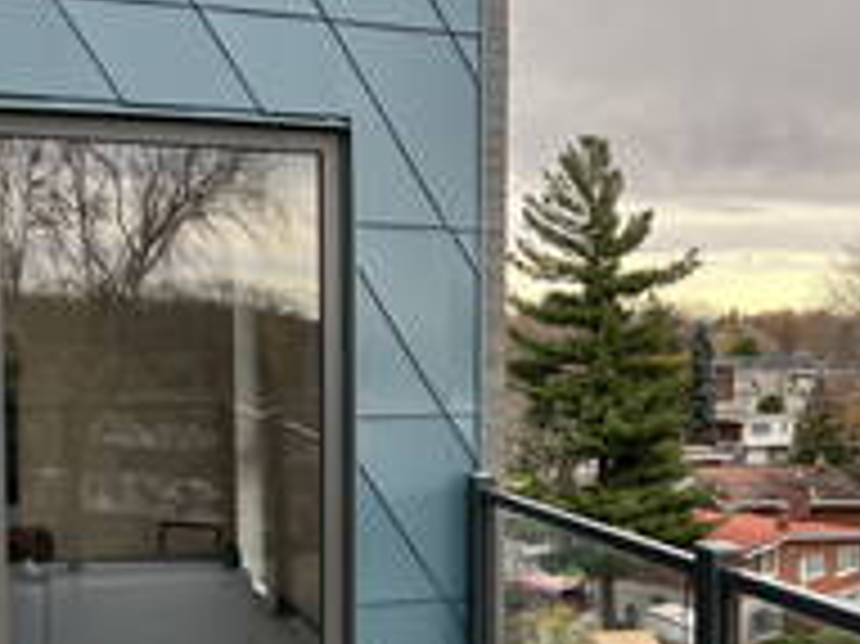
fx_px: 1217
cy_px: 383
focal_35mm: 49
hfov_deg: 38.9
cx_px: 410
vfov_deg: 29.6
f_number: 1.5
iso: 50
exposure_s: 1/301
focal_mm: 5.7
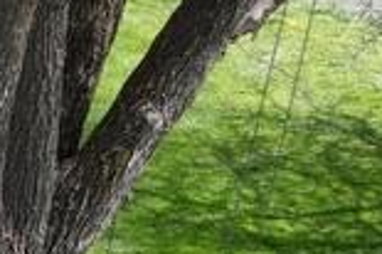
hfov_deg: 10.6
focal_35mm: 165
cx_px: -555
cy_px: 189
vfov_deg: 8.3
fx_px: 1749
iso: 100
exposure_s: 1/800
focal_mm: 12.29
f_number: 2.8
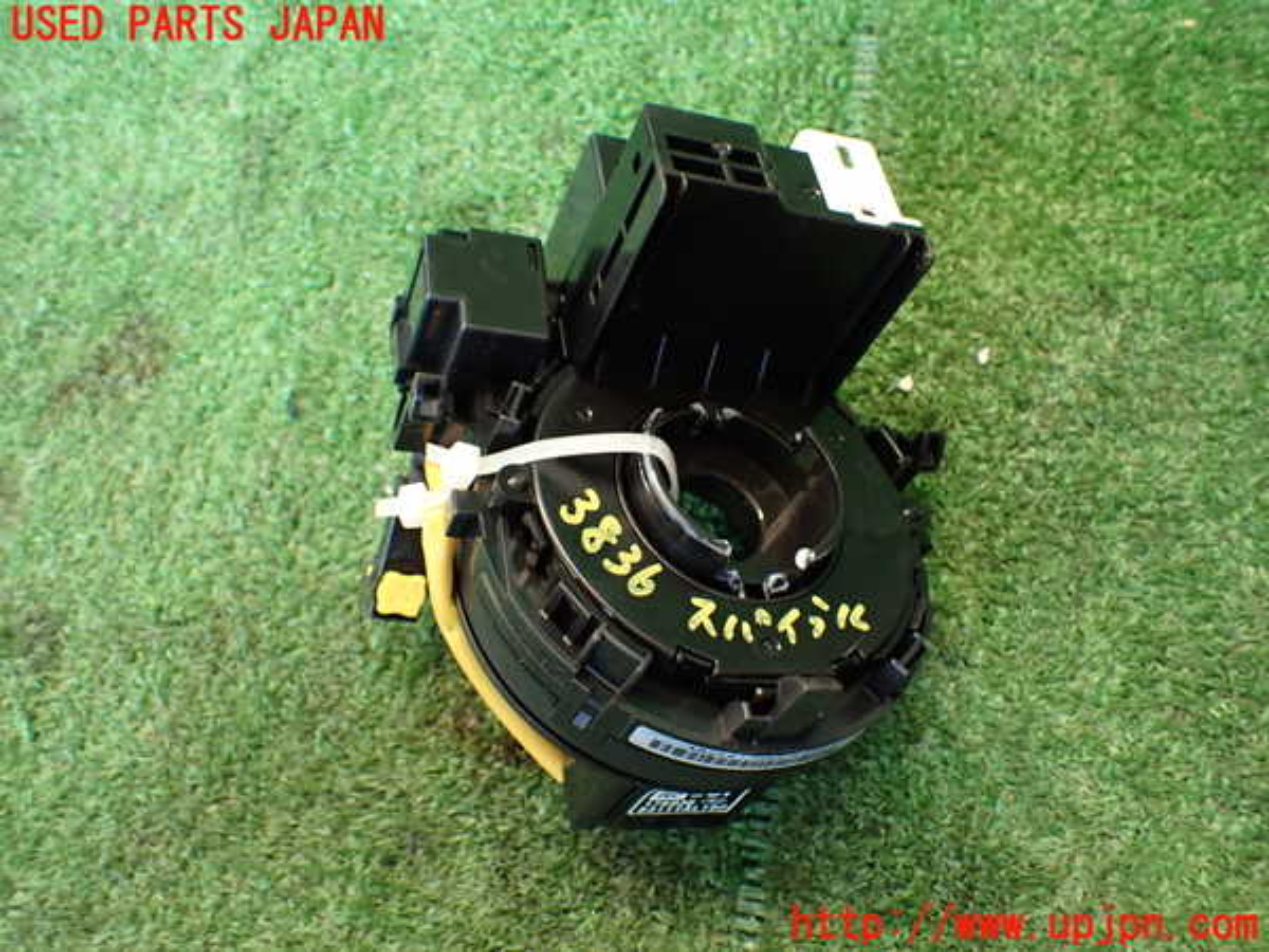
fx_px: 1100
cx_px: 634
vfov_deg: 46.8
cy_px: 476
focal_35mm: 30
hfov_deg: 60.0
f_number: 2.3
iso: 640
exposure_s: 1/125
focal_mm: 5.4
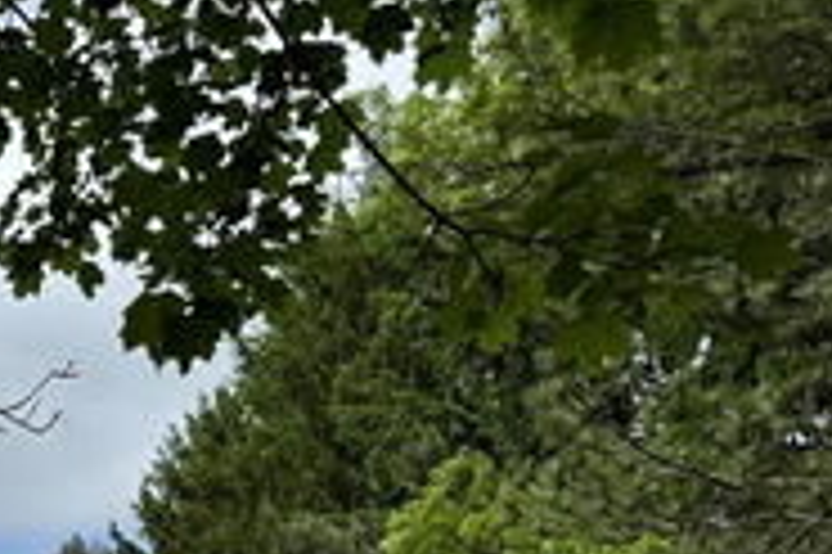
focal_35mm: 69
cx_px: -292
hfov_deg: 24.8
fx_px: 1593
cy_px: 847
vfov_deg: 17.6
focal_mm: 6.76
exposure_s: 1/6410
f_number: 1.78
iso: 80
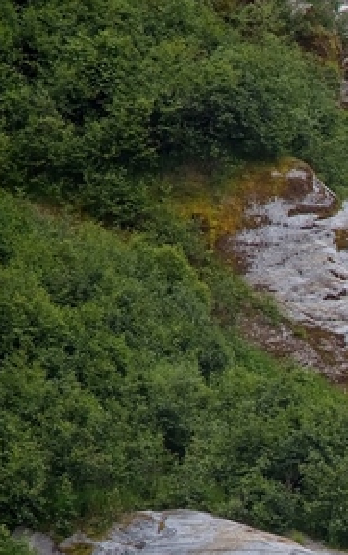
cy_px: 603
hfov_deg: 2.4
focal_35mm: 541
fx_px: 8197
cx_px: 781
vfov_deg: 3.9
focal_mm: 120
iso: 100
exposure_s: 1/250
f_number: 5
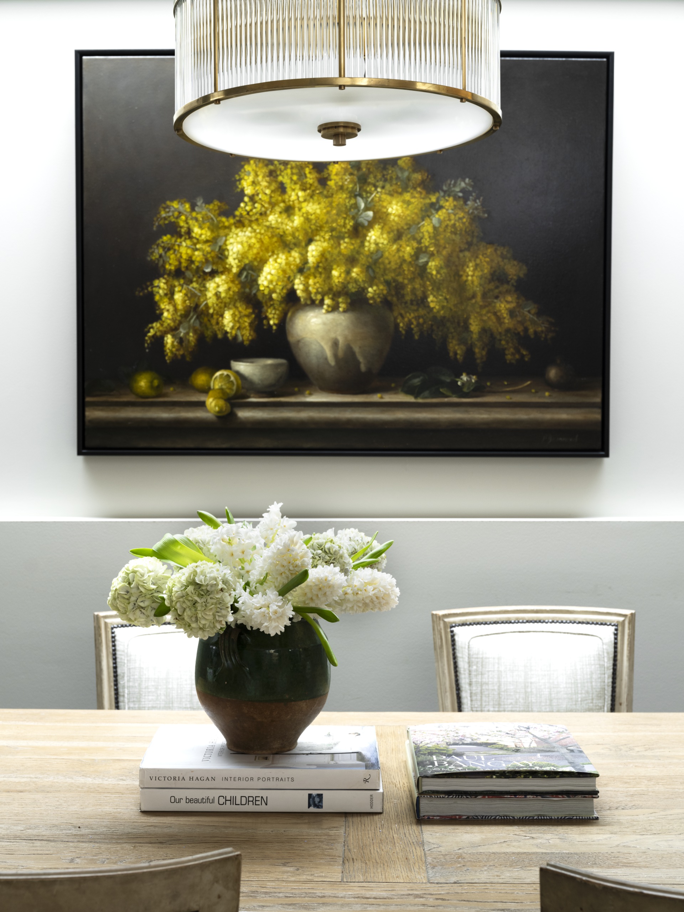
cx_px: 342
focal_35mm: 51
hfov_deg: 28.6
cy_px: 456
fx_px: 1344
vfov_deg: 37.5
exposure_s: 1/2
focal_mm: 64
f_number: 10
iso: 640
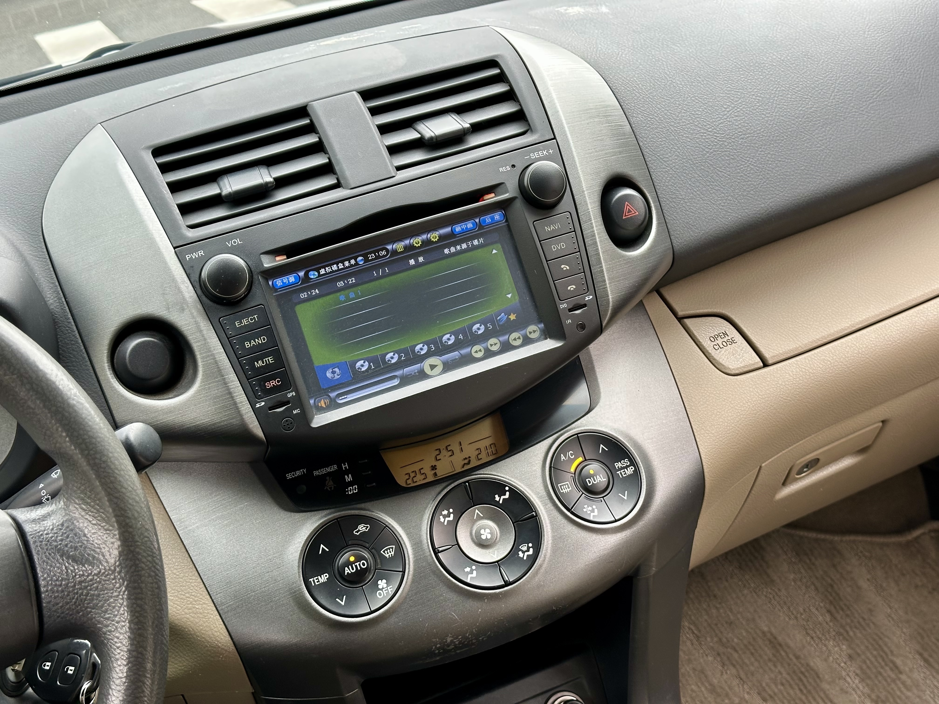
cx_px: 470
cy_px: 352
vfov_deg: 30.3
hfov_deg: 39.7
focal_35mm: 48
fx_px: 1302
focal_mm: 6.86
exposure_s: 1/106
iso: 80
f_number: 1.78
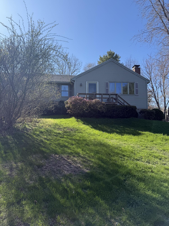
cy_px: 113
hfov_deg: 56.8
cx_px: 84
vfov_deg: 71.6
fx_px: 156
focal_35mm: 24
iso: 80
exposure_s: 1/3145
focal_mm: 6.76
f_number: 1.78
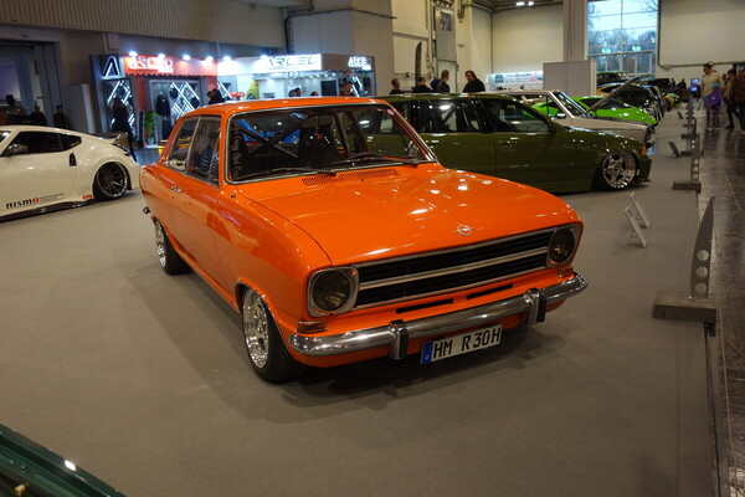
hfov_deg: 58.7
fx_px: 662
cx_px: 372
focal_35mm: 32
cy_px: 248
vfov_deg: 41.1
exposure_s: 1/50
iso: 125
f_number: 2.2
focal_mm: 11.89
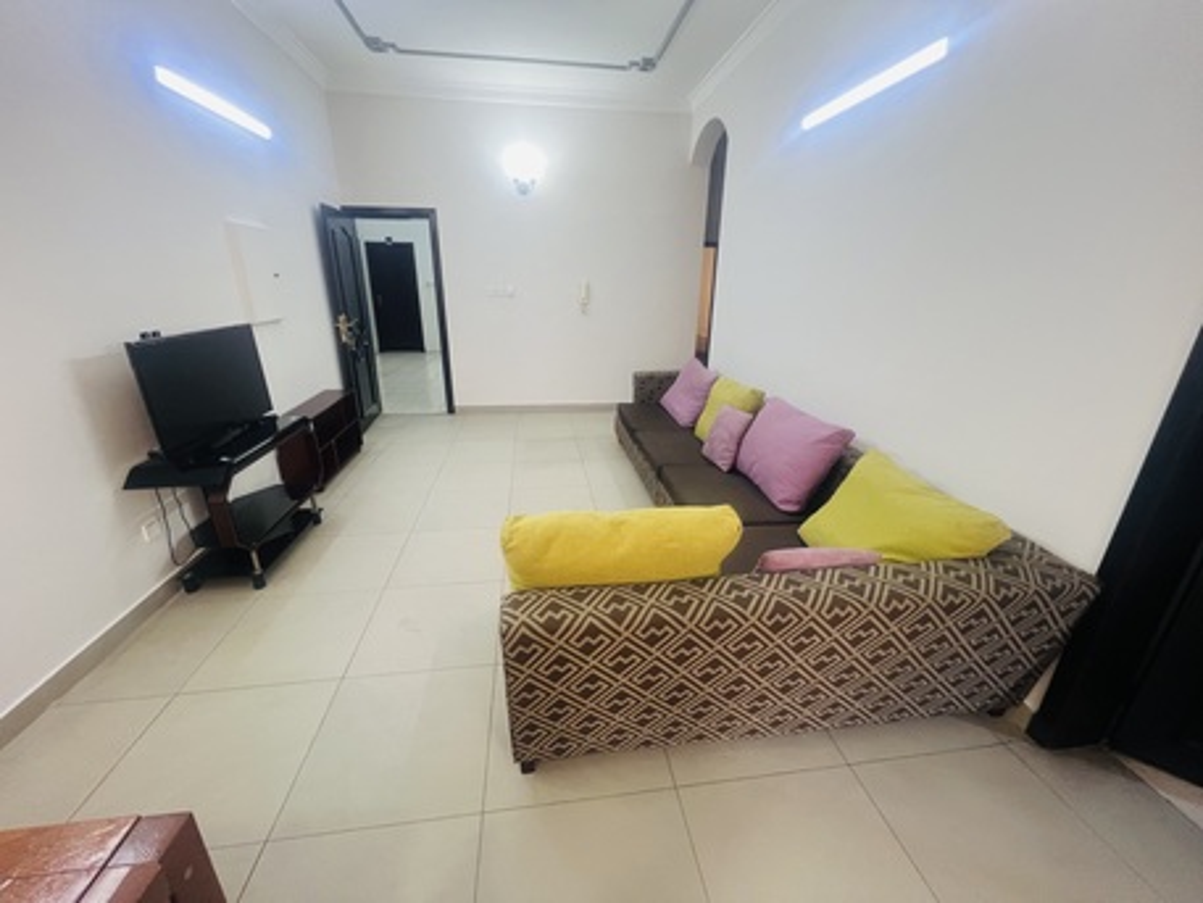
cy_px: 452
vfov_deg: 89.9
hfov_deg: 106.2
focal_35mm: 13
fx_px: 452
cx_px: 602
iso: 250
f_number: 1.8
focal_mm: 1.57
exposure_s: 1/50
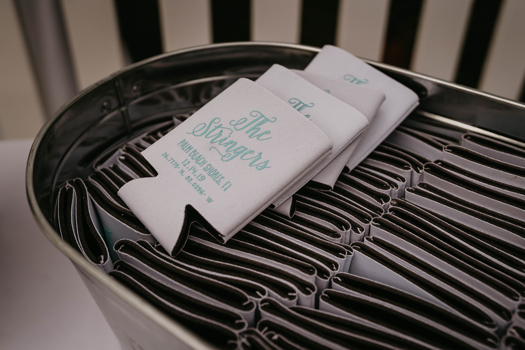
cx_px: 262
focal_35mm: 35
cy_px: 175
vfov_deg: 37.9
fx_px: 510
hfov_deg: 54.4
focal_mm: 35
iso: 500
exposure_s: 1/5000
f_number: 2.8
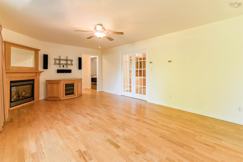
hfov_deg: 96.8
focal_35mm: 16
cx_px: 122
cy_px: 81
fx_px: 108
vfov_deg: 73.7
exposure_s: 1/30
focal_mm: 16
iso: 100
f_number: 6.3
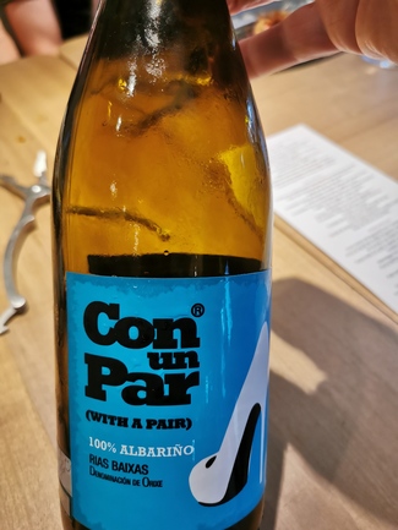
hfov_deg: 51.4
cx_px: 199
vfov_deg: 65.3
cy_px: 265
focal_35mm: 27
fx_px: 414
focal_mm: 5.58
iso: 200
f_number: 1.8
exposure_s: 1/100
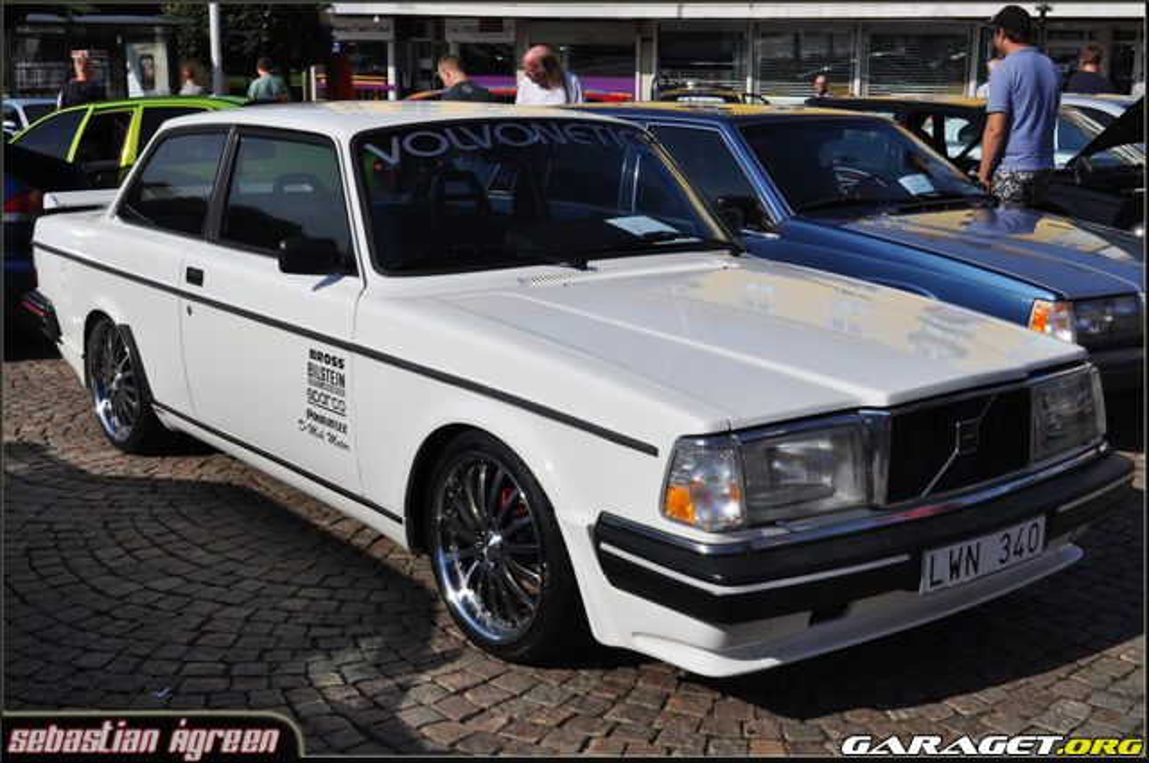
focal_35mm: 27
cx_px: 574
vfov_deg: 47.8
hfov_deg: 67.4
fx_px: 861
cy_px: 382
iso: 500
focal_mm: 18
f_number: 16
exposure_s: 1/320
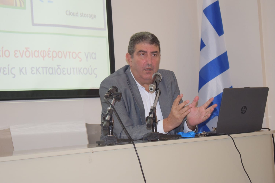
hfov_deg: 24.6
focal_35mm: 82
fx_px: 630
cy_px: 92
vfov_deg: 16.6
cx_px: 138
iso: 1400
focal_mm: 55
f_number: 5.6
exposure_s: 1/60
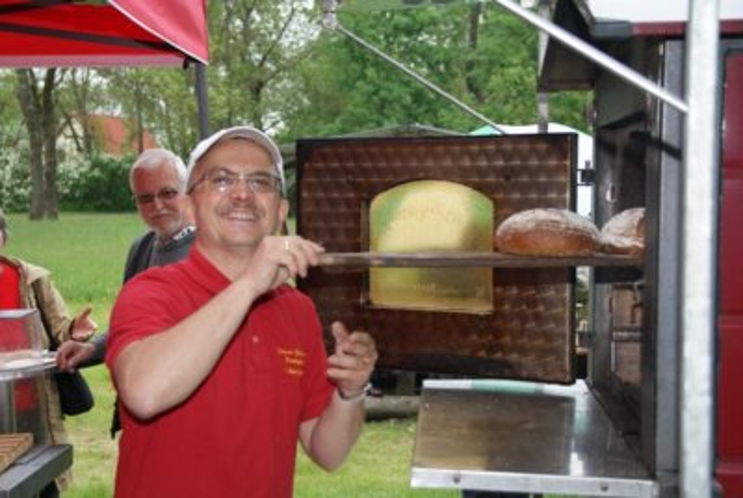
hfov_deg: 33.4
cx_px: 372
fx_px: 1240
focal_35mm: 60
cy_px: 249
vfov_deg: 22.7
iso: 400
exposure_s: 1/80
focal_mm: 40
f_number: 5.6
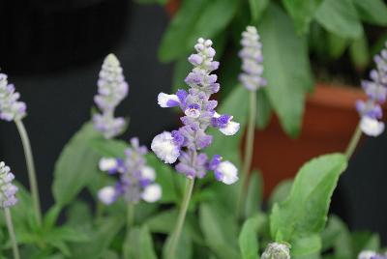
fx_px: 646
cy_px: 130
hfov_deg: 33.4
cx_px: 194
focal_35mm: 60
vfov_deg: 22.7
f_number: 5.3
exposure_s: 1/50
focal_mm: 40
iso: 200
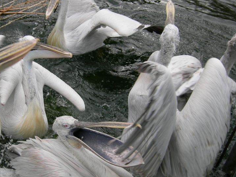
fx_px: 436
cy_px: 84
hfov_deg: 29.8
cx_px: 58
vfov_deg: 22.9
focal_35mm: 64
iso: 64
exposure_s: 1/178
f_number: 4.8
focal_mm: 7.5
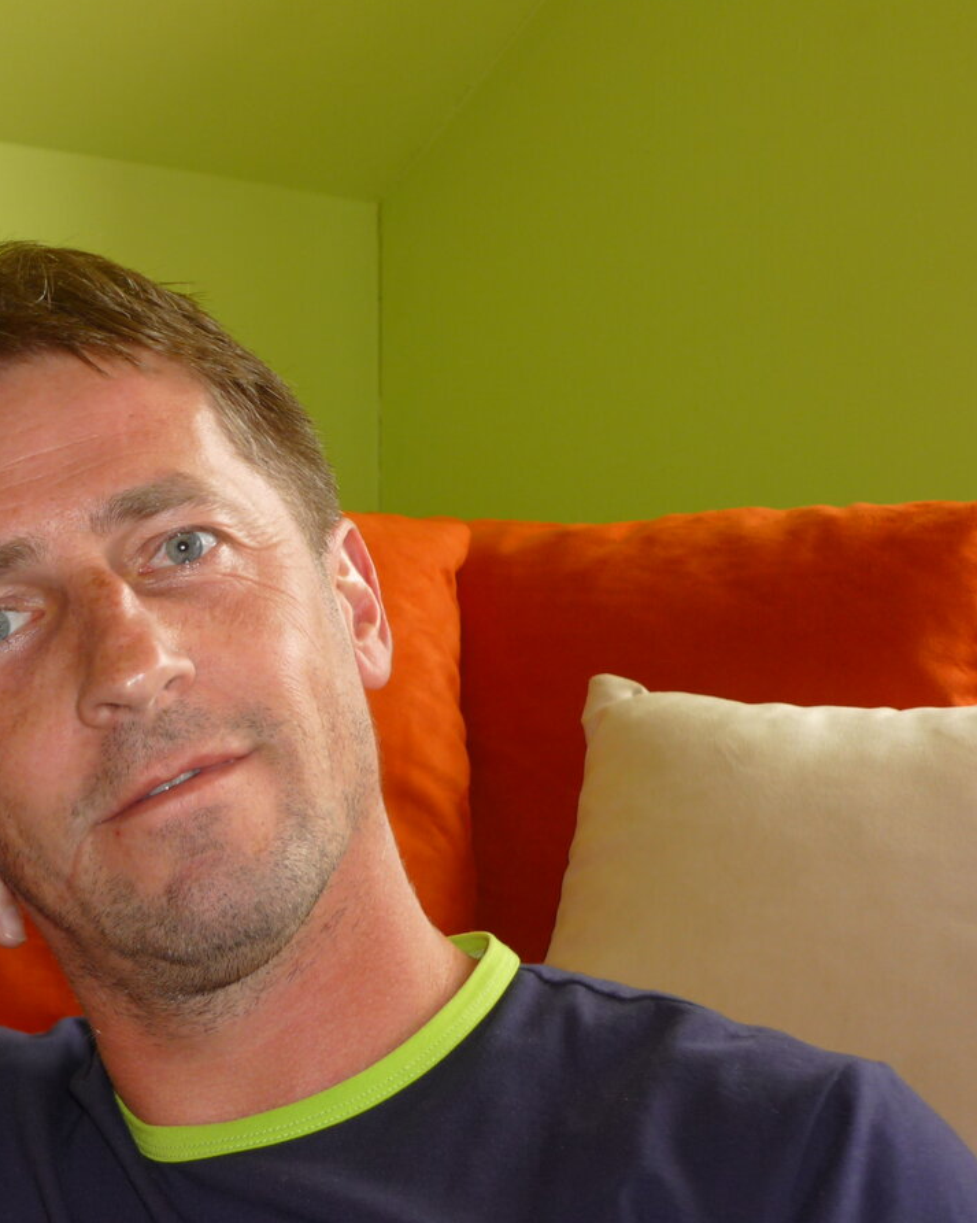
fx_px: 2423
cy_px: 612
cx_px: 222
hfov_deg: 22.5
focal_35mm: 67
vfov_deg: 28.3
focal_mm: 8.4
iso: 100
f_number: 3.2
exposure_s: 1/40
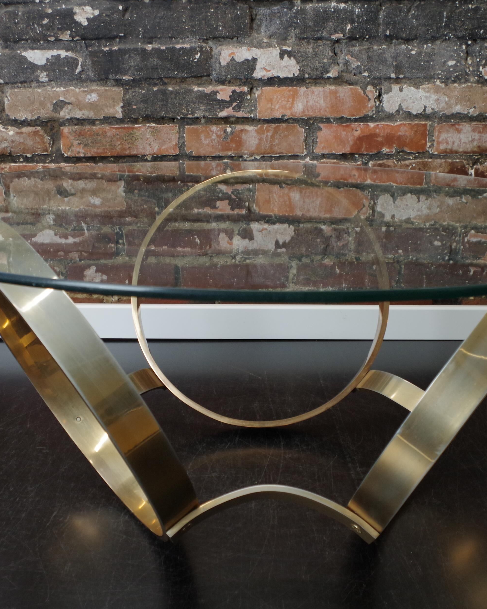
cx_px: 265
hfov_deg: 34.9
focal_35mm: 43
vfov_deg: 42.9
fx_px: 775
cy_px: 319
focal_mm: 18
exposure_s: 1/50
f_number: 5
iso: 800
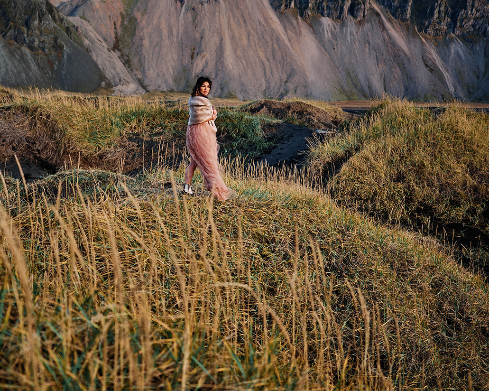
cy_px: 143
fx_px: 738
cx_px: 208
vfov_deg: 29.5
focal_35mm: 51
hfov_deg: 36.6
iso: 125
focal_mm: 23
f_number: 1.4
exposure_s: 1/1250
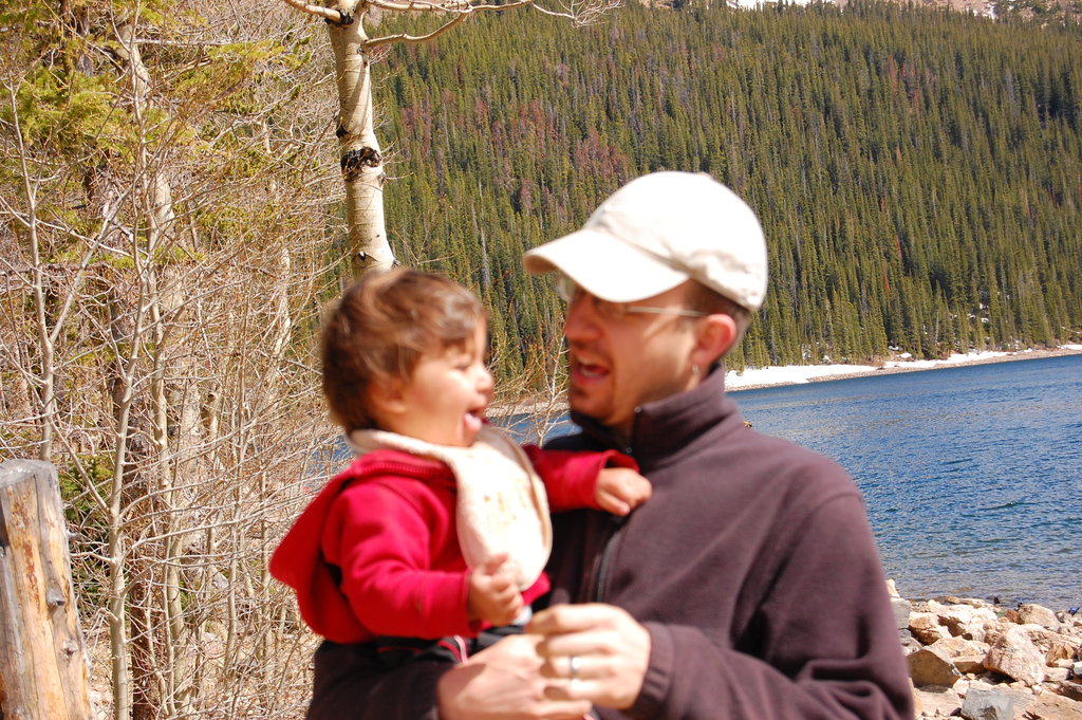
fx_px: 2478
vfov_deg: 16.5
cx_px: 541
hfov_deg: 24.6
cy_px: 360
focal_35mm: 82
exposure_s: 1/400
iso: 400
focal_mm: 55
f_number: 10
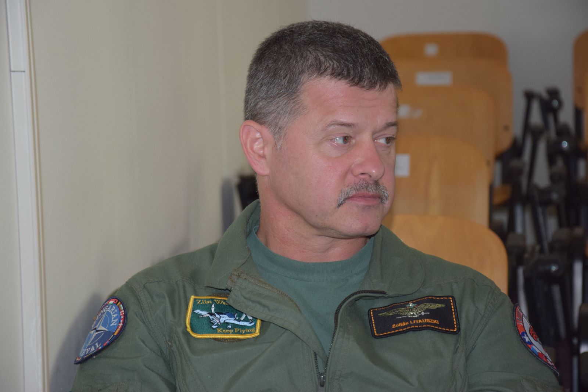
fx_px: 2083
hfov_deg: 16.1
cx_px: 294
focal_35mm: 128
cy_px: 196
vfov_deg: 10.8
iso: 900
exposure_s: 1/60
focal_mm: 85
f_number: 5.6
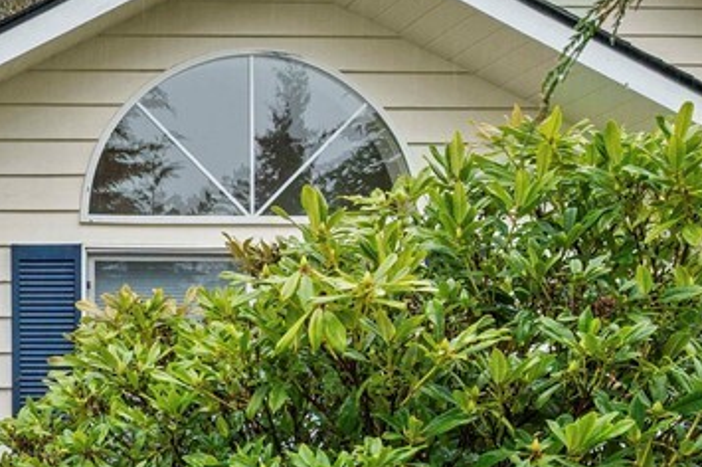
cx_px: -238
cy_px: 504
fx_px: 1305
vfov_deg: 19.5
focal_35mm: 67
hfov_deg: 25.4
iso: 200
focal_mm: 14
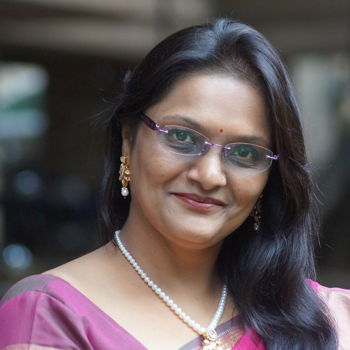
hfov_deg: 6.1
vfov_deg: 6.1
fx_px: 3294
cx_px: 176
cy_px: 175
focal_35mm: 288
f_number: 4.5
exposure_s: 1/250
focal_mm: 150
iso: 2000
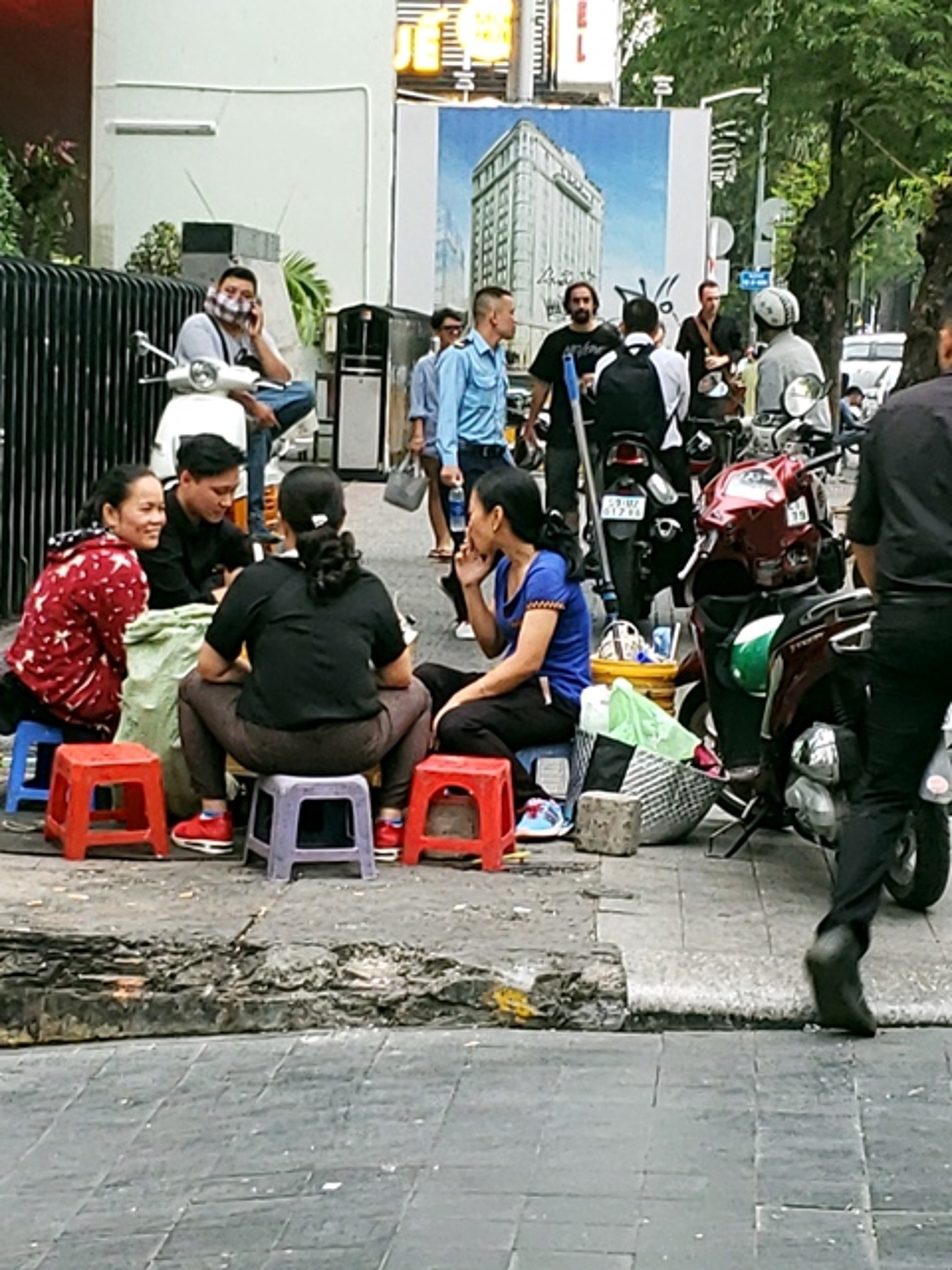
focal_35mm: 26
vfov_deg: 67.3
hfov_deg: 53.1
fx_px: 953
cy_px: 635
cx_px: 476
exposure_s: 1/50
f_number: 1.5
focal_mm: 4.3
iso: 125
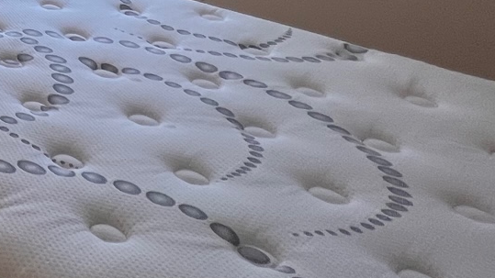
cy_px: -263
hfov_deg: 25.3
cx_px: -306
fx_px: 696
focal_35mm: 53
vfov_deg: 17.2
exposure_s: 1/120
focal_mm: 1.57
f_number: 1.8
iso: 64
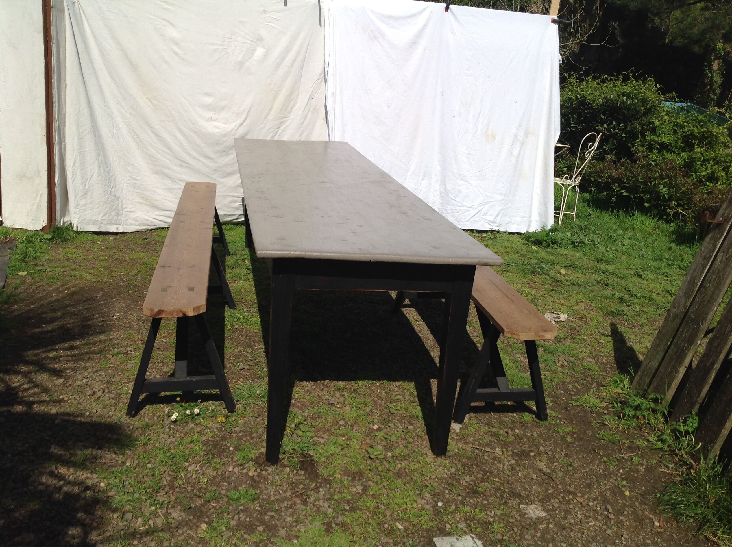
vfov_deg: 40.6
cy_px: 274
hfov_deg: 52.7
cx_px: 366
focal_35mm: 35
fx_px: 739
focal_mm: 4.28
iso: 50
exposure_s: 1/4329
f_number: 2.4
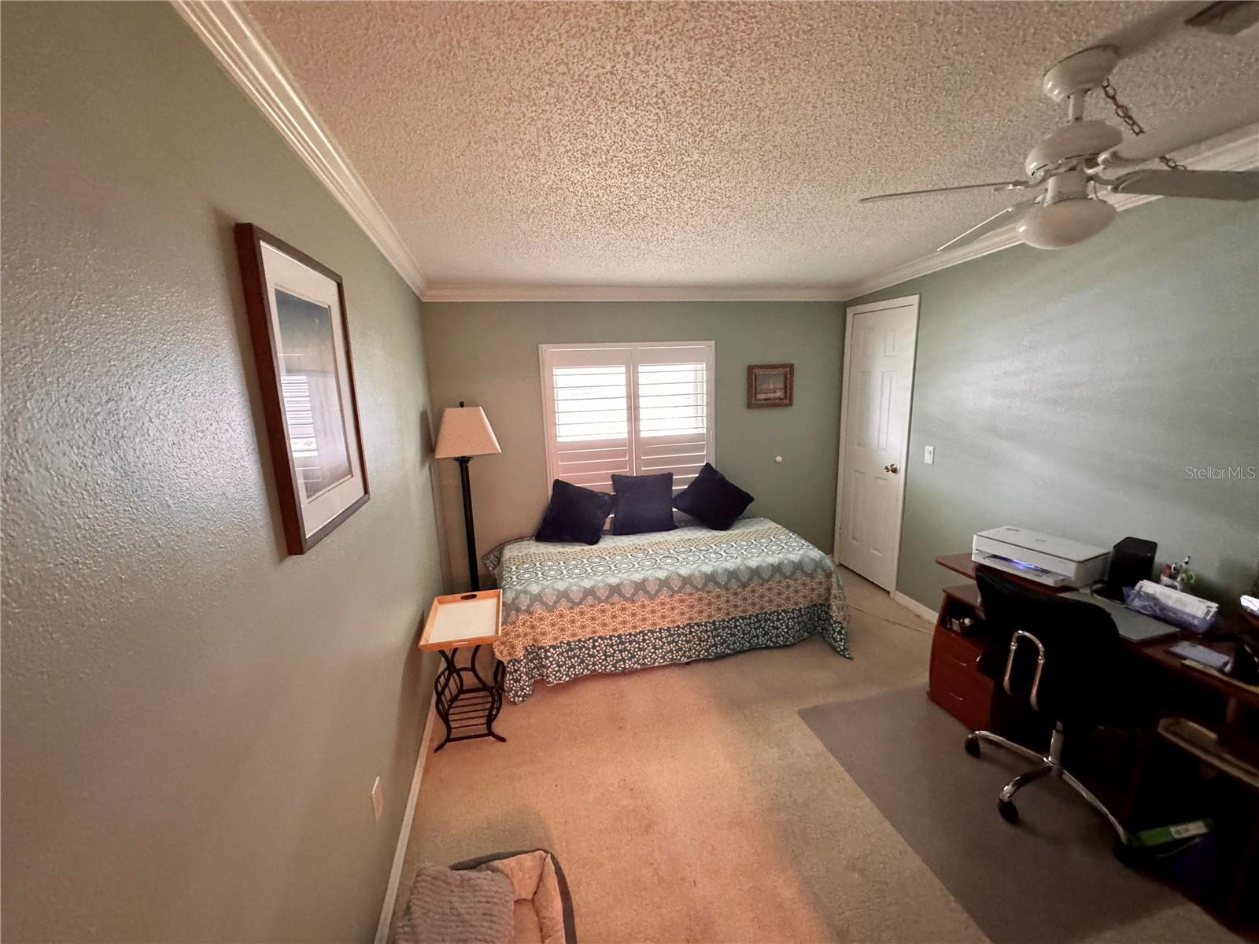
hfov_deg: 102.1
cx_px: 630
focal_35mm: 14
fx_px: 509
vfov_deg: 85.7
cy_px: 472
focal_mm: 2.22
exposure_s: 1/60
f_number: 2.2
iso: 1000
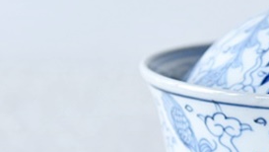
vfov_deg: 5.1
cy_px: 157
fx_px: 1706
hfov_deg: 8.8
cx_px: 378
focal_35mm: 239
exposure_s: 1/15
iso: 800
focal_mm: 52
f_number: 5.6
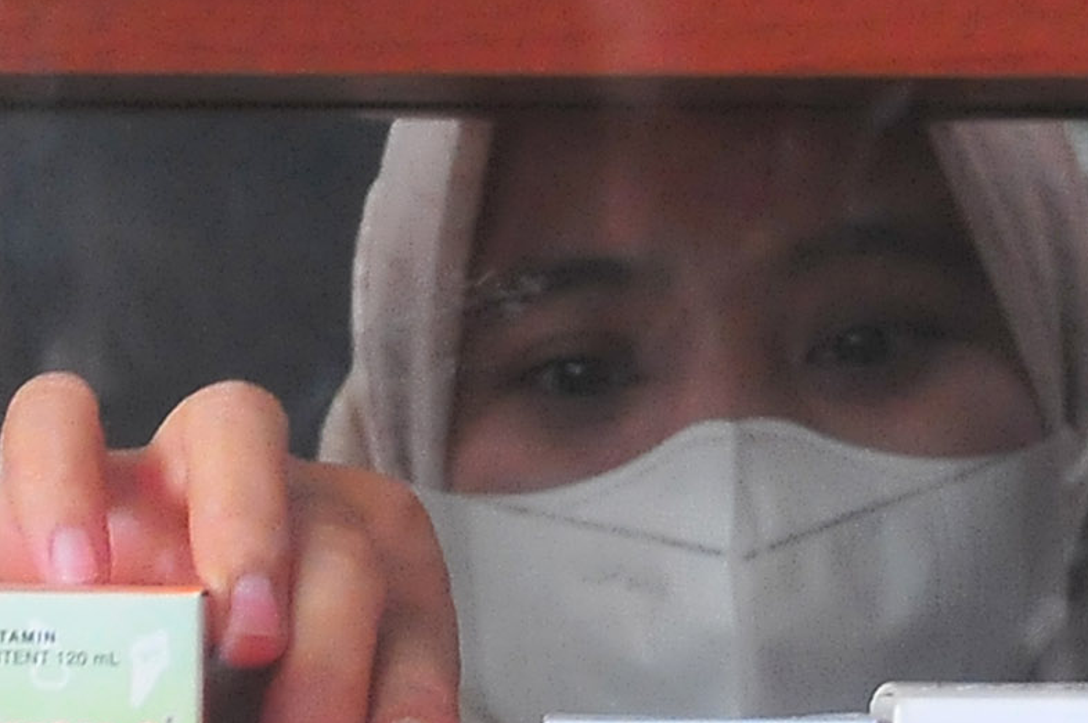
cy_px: 1514
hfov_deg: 11.4
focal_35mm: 180
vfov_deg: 7.3
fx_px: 5433
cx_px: 664
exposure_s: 1/30
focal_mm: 22
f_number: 4
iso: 800
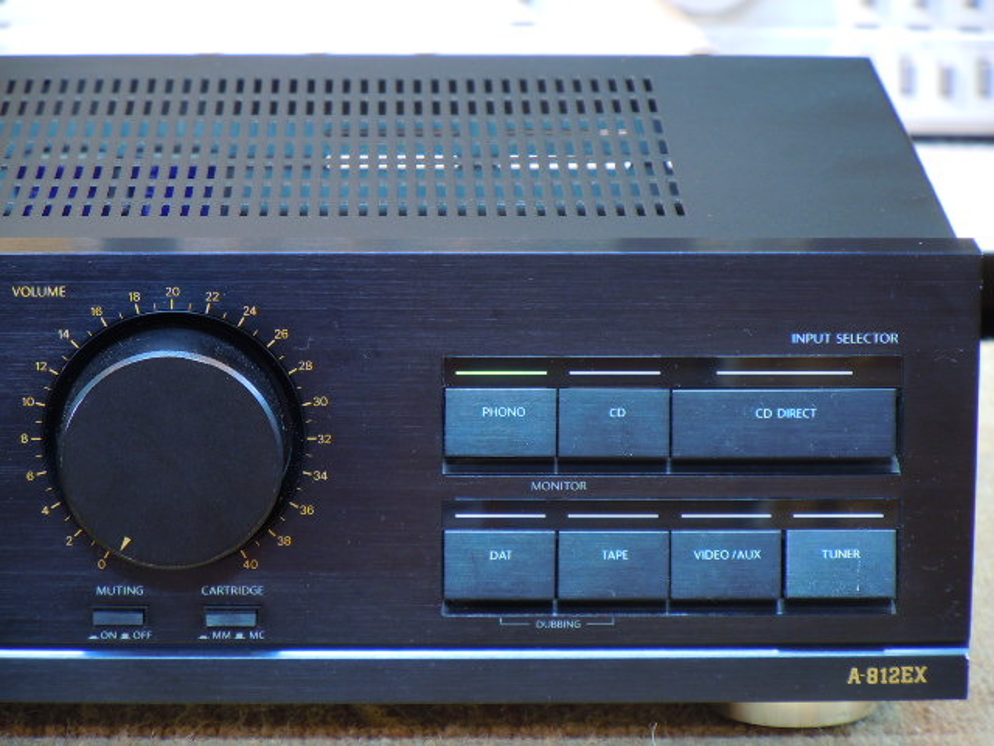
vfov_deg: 7.4
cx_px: 497
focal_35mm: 200
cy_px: 373
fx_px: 5743
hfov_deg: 9.9
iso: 100
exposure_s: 1/1.3
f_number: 4.7
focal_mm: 36
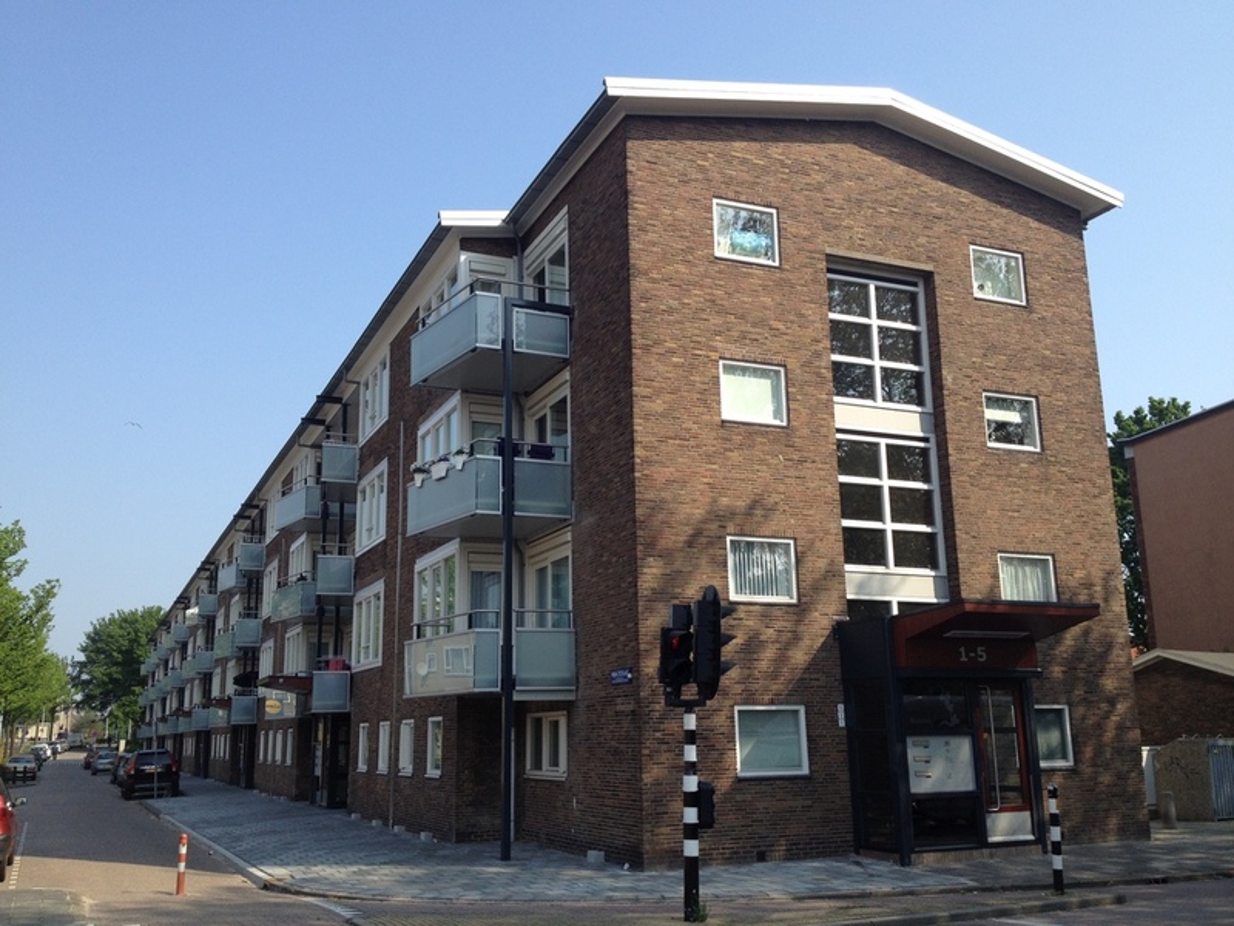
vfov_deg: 40.7
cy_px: 463
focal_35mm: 35
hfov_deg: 52.6
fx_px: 1248
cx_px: 617
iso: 64
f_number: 2.4
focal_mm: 4.28
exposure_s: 1/1062
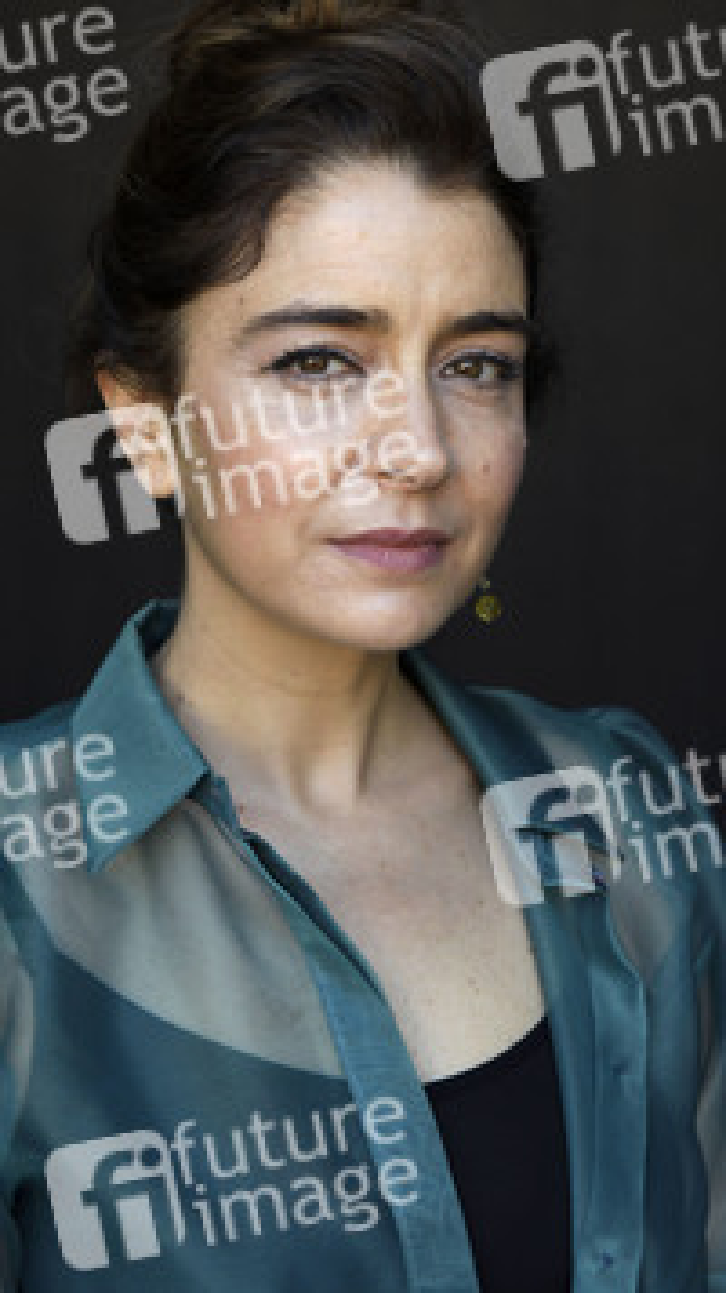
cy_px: 639
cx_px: 338
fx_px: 2295
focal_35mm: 67
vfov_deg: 31.4
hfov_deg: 18.0
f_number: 4
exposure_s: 1/800
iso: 800
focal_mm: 38
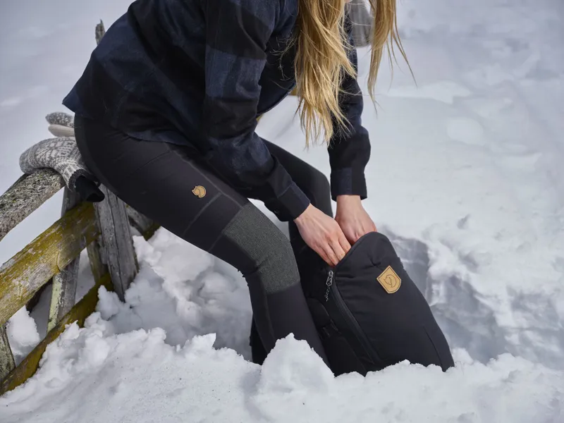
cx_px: 282
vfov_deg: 28.6
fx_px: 831
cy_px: 212
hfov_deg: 37.5
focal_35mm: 51
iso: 100
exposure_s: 1/400
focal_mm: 64
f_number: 4
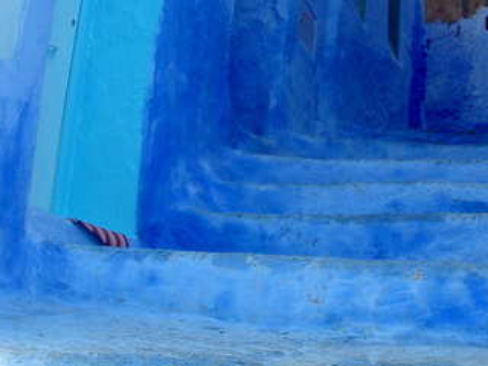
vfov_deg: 20.7
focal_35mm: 70
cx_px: 403
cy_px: 59
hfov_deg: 27.1
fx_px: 987
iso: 80
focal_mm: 5.8
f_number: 4.3
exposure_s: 1/160
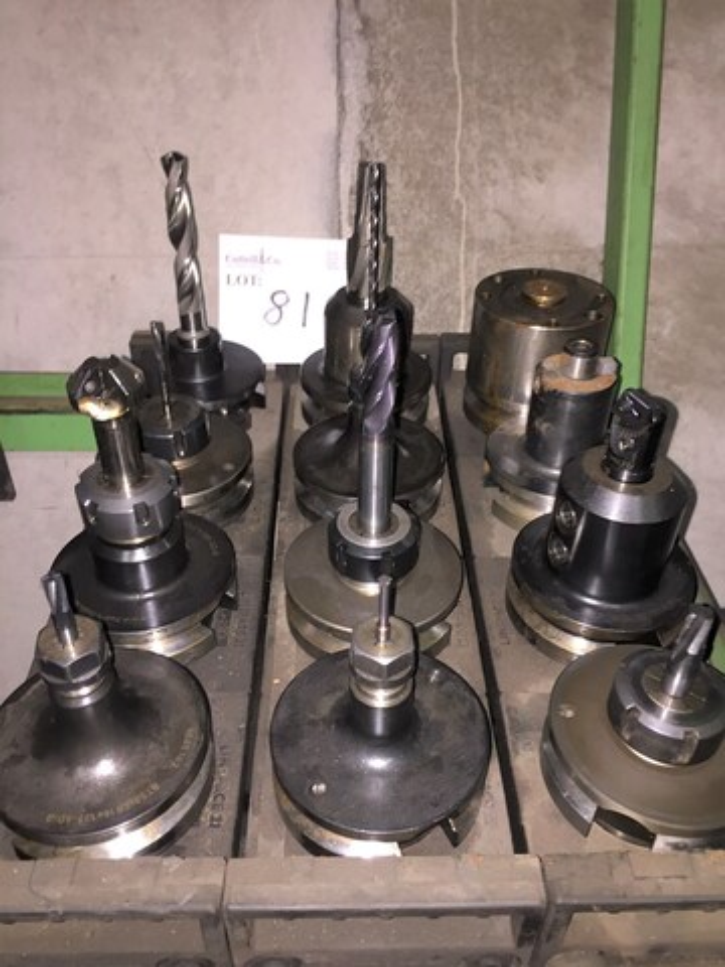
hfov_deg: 48.2
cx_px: 362
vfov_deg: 61.7
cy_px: 484
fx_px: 810
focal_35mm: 29
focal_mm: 4.15
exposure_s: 1/17
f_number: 2.2
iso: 80
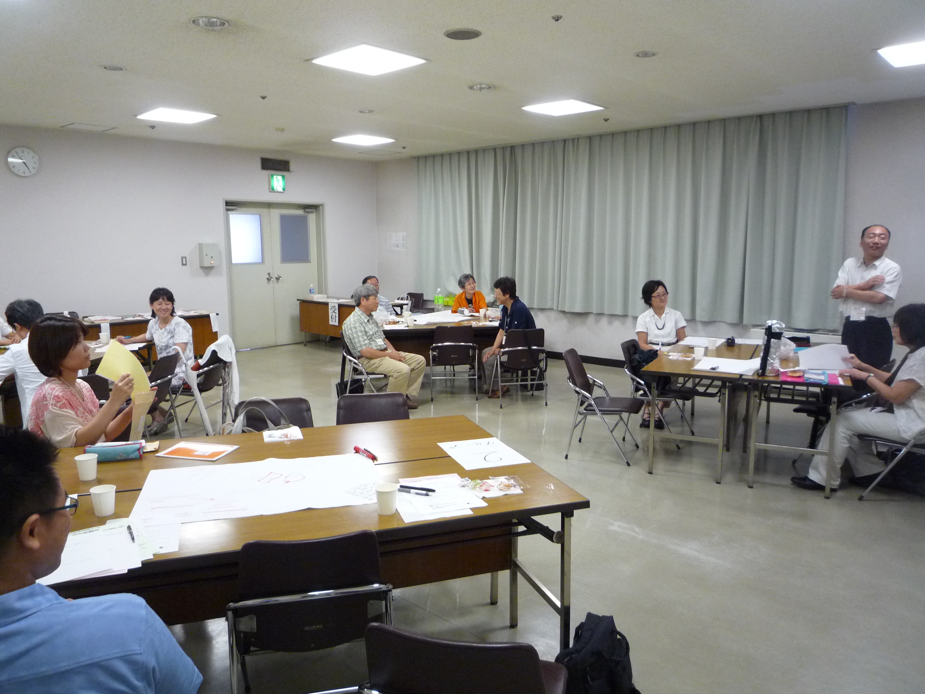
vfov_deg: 54.9
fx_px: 668
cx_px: 462
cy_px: 347
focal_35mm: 25
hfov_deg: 69.4
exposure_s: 1/30
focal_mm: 4.4
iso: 320
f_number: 2.8
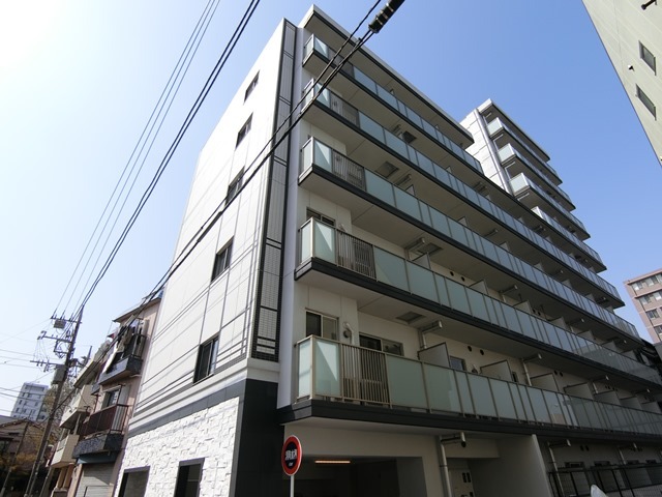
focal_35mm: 19
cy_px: 248
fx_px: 363
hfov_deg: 84.7
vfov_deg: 68.7
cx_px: 331
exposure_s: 1/250
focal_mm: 4.06
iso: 80
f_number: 6.9
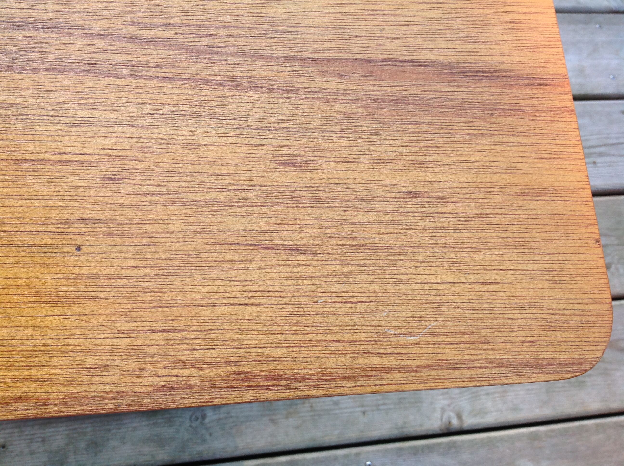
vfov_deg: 40.6
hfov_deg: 52.7
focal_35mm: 35
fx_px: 630
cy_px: 233
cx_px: 312
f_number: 2.4
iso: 50
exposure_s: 1/162
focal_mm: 4.28
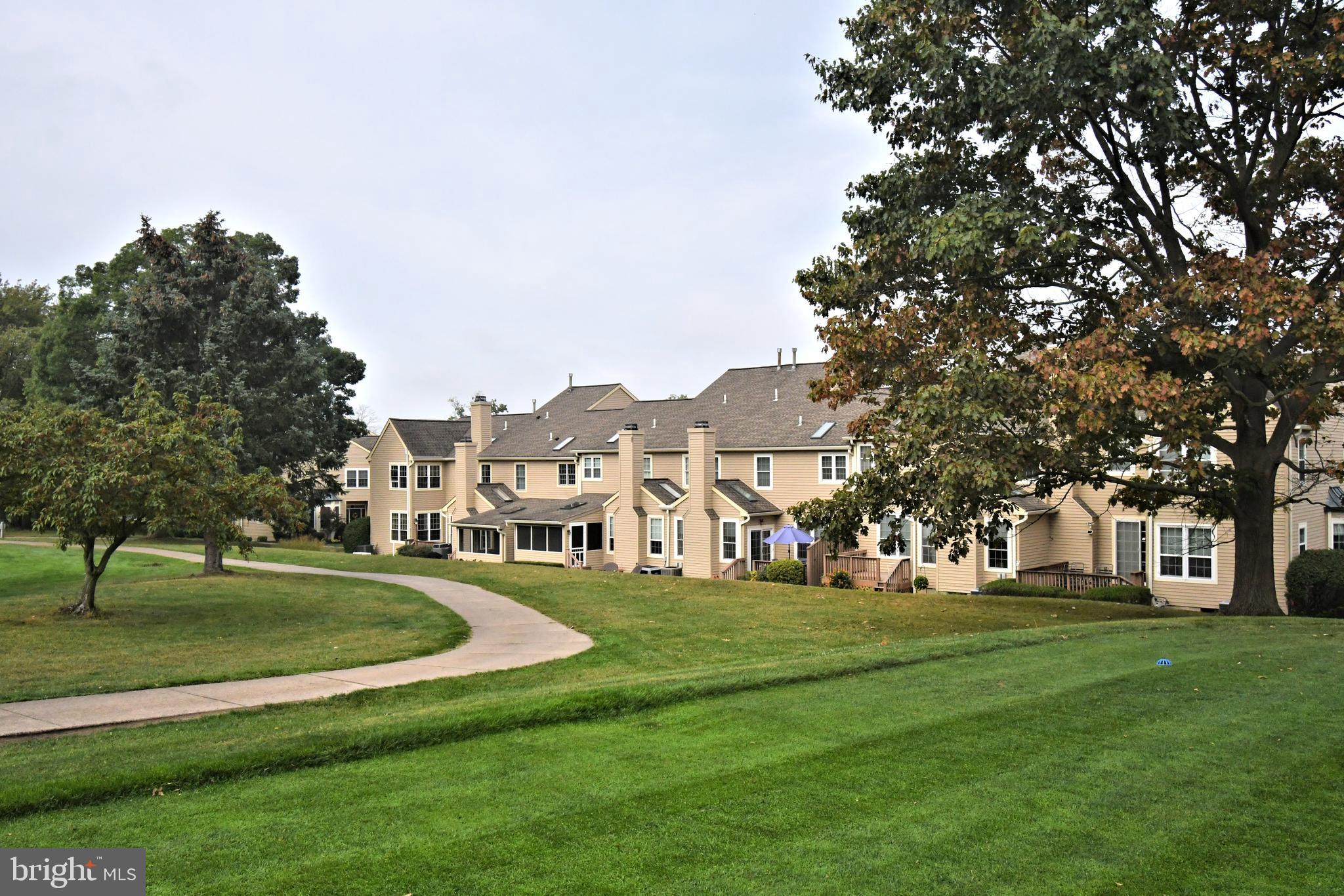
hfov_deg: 61.9
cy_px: 448
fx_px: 1120
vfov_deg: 43.6
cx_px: 672
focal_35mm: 30
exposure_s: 1/8000
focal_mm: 20
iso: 1250
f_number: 5.6
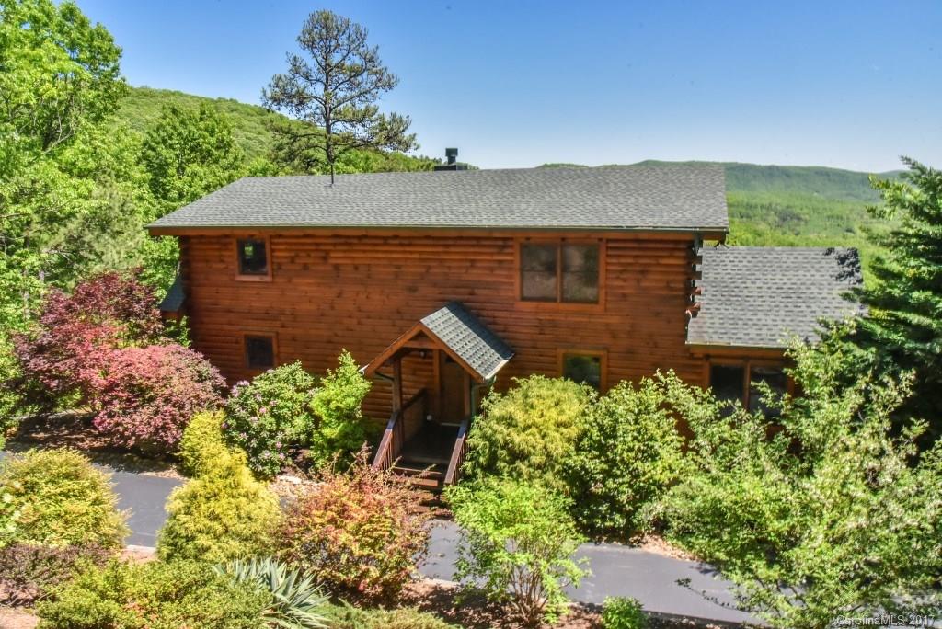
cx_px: 471
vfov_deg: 53.2
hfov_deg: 73.7
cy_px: 314
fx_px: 628
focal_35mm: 24
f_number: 18
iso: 4000
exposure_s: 1/320
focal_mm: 24
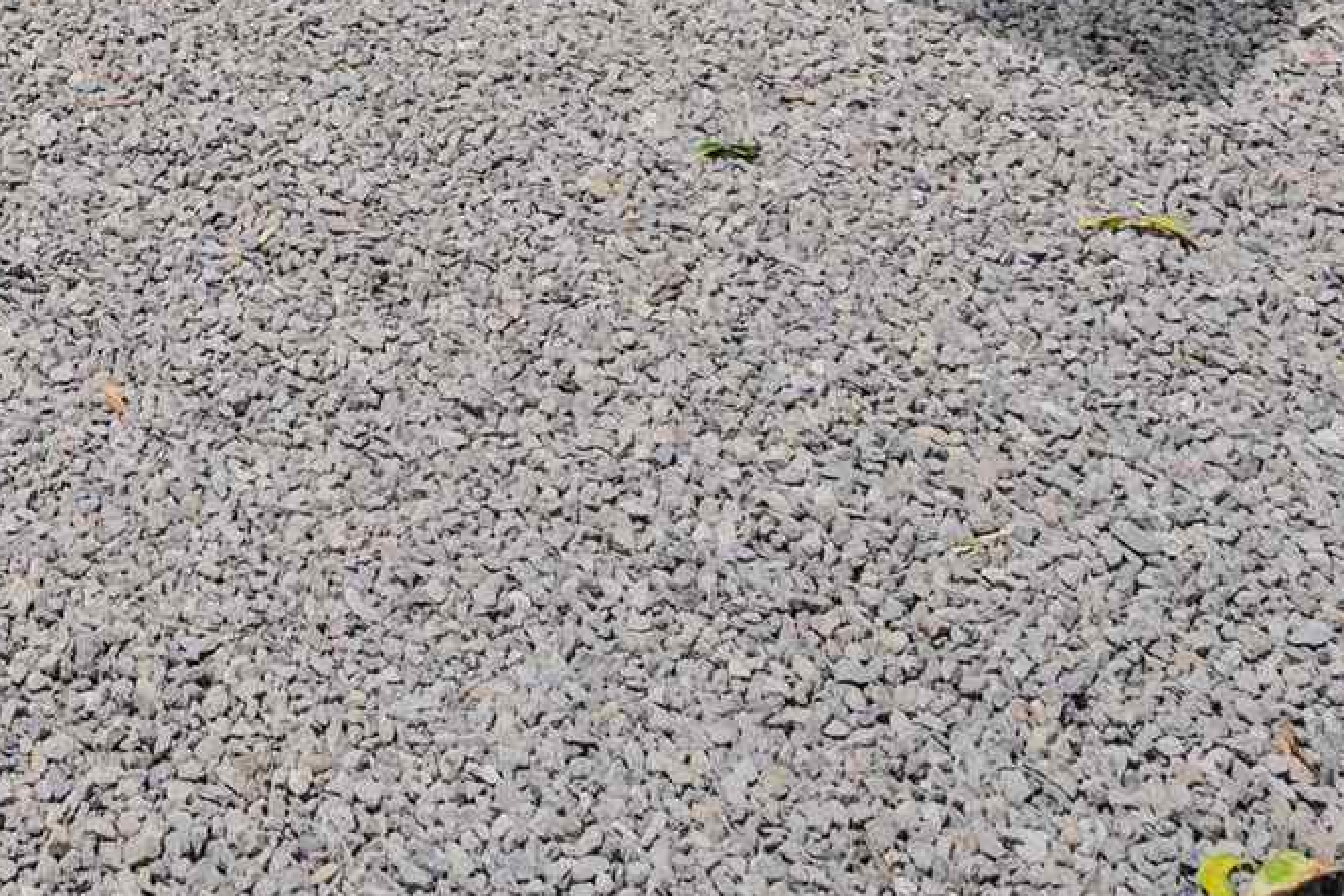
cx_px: -89
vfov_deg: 14.0
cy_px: -1125
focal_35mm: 74
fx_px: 2763
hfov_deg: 25.6
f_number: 11
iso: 160
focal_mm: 16
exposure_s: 1/160
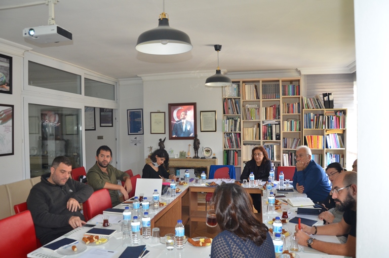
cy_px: 129
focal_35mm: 27
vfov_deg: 47.8
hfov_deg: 67.5
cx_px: 194
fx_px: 291
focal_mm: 18
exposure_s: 1/100
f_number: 5
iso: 1000
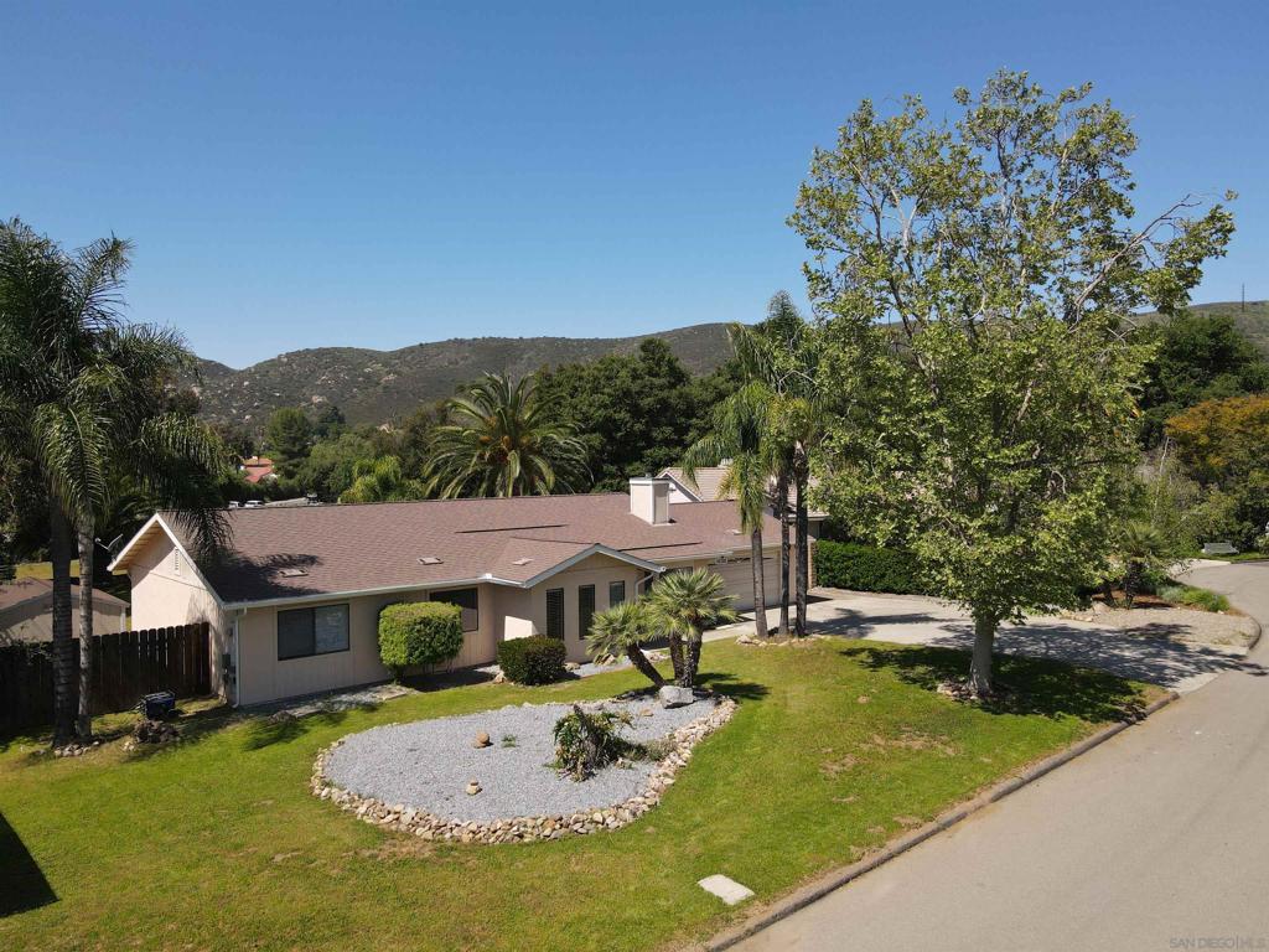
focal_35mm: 24
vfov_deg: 56.8
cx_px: 634
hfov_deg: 71.6
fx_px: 880
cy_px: 476
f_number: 2.8
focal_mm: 4.5
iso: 100
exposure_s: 1/640
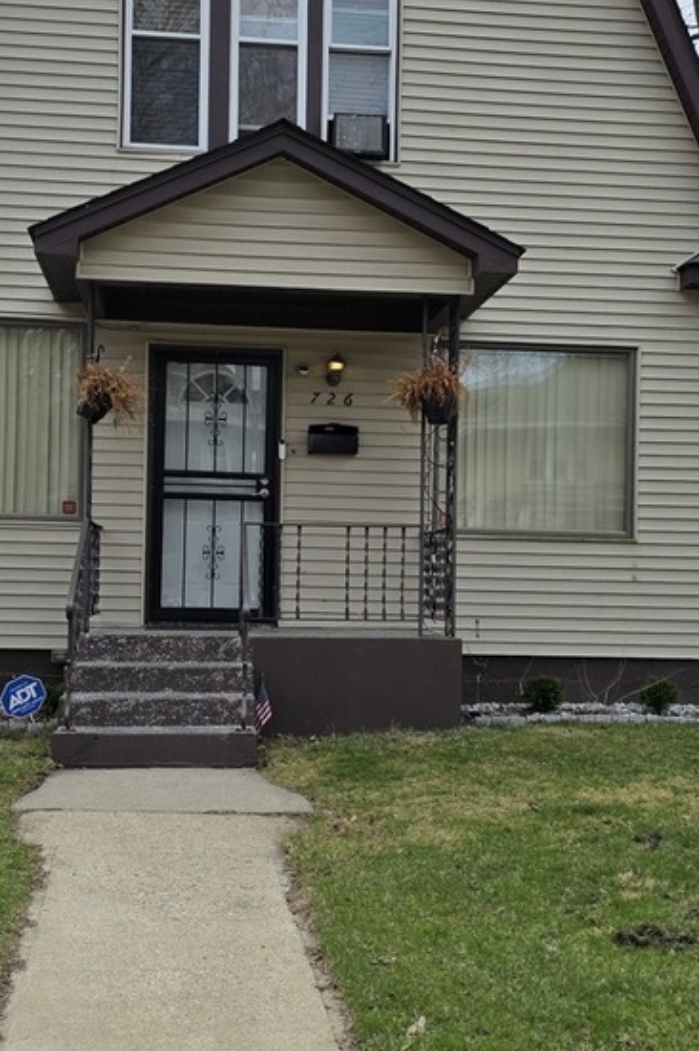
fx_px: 1370
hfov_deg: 28.6
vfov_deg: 41.9
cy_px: 556
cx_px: 334
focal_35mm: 47
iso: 80
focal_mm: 6.3
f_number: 1.7
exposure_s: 1/7944
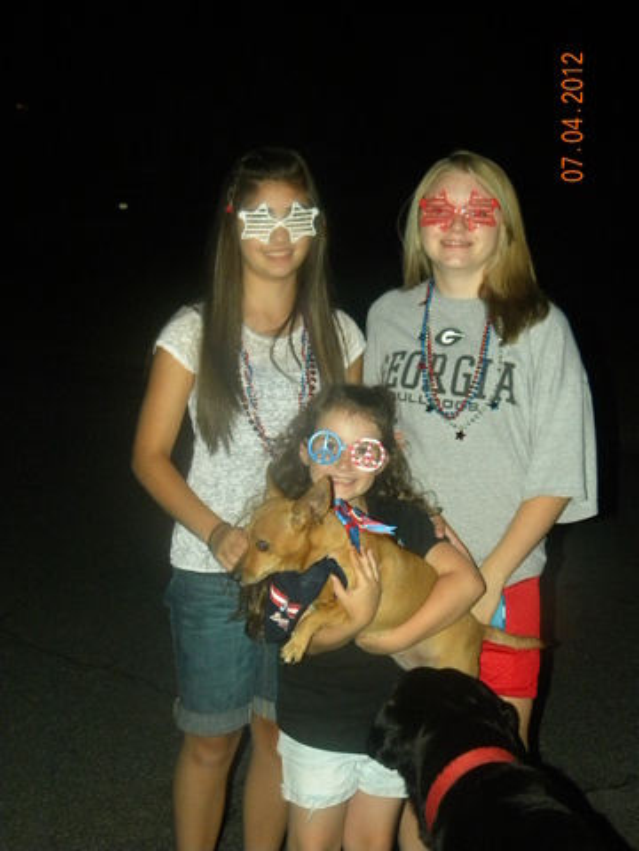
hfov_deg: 30.9
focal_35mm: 47
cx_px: 320
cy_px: 426
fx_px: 1157
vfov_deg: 40.4
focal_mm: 8.6
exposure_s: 1/30
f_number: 3.9
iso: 400
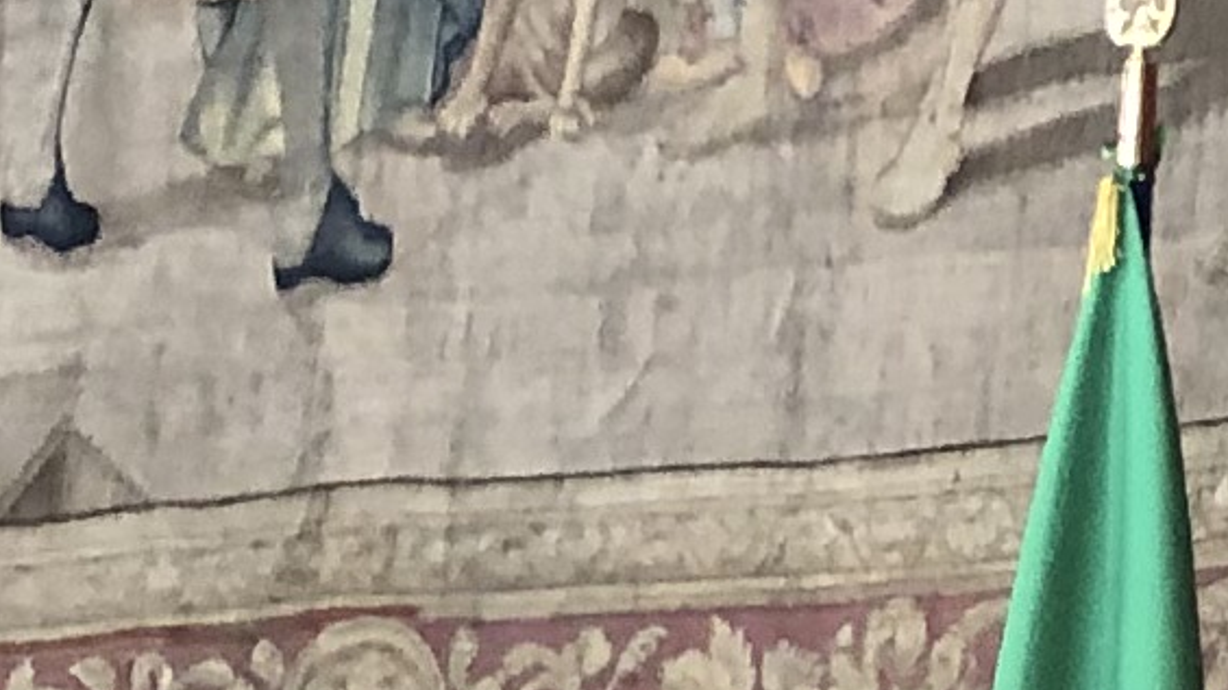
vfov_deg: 5.5
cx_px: 4039
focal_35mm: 218
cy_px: 875
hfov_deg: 8.0
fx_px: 7097
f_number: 1.8
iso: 50
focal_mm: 4
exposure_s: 1/17
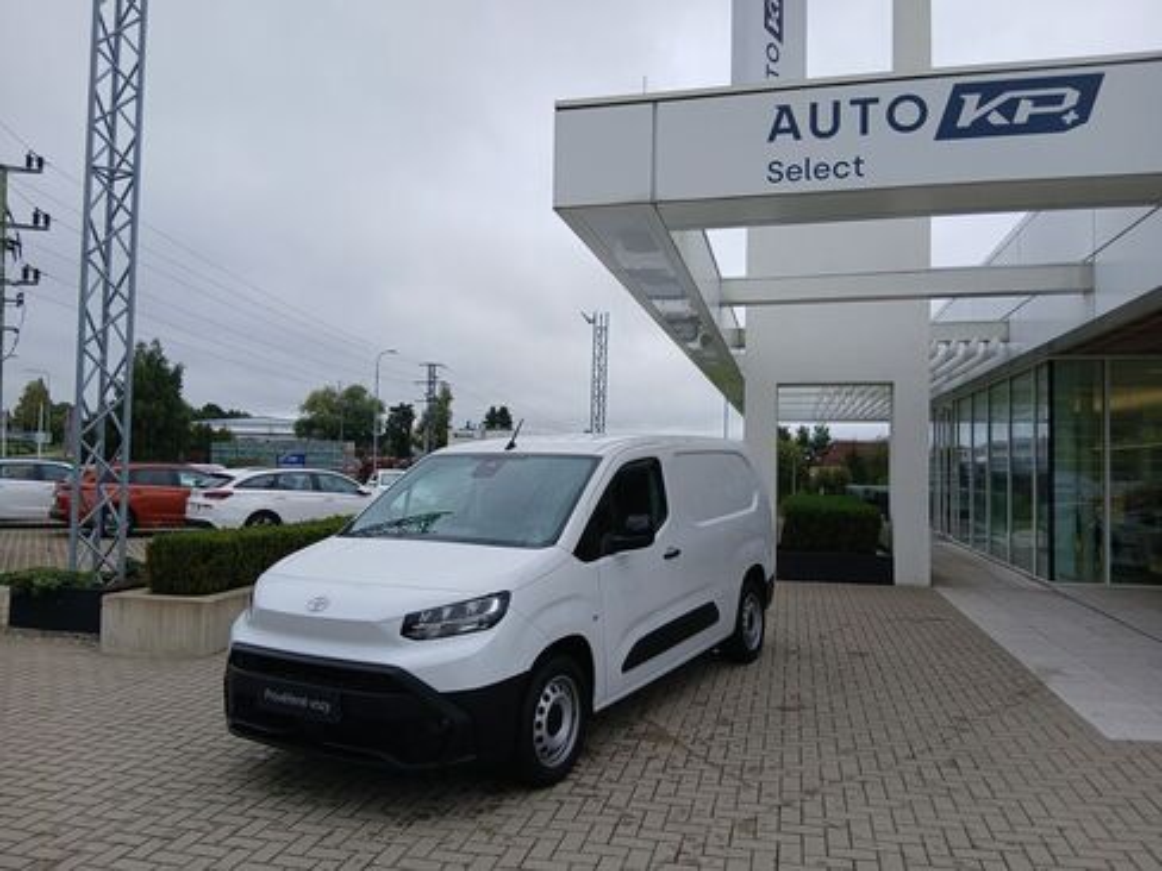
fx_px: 873
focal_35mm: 26
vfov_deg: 53.1
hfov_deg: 67.3
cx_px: 581
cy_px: 436
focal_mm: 3.98
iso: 25
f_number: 1.8
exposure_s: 1/100
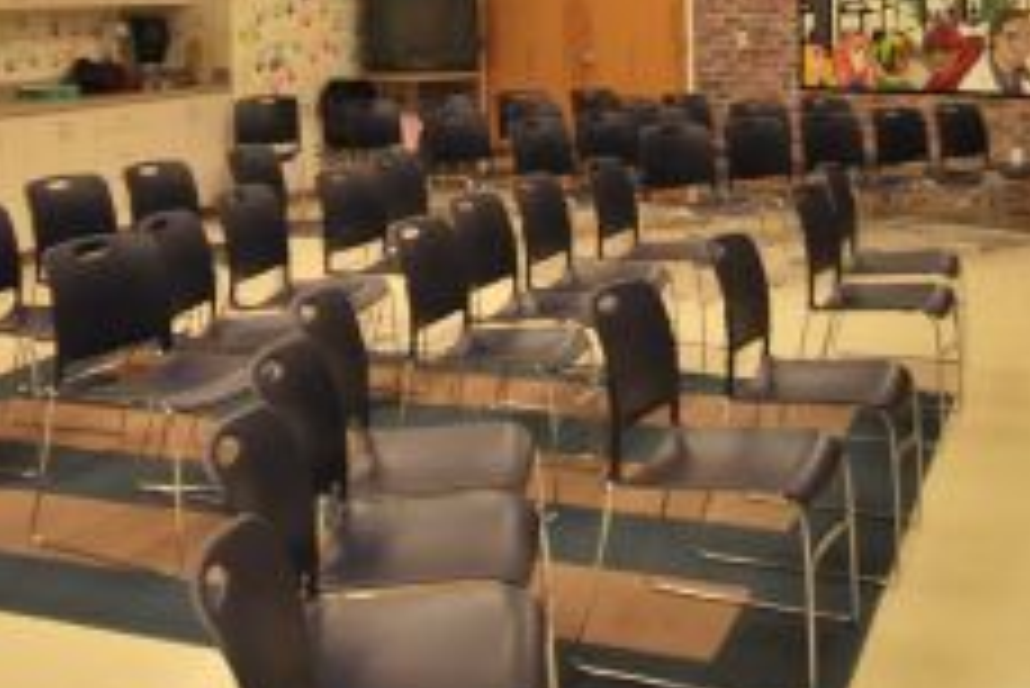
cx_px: 515
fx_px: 1403
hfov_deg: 40.3
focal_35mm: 49
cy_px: 4
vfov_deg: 26.2
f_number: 3.5
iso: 200
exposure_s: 1/60
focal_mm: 10
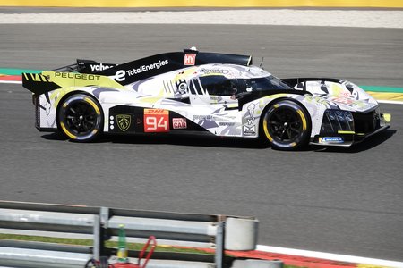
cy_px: 134
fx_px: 1981
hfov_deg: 11.6
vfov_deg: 7.8
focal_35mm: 177
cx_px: 202
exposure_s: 1/800
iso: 100
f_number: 4.5
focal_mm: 64.84
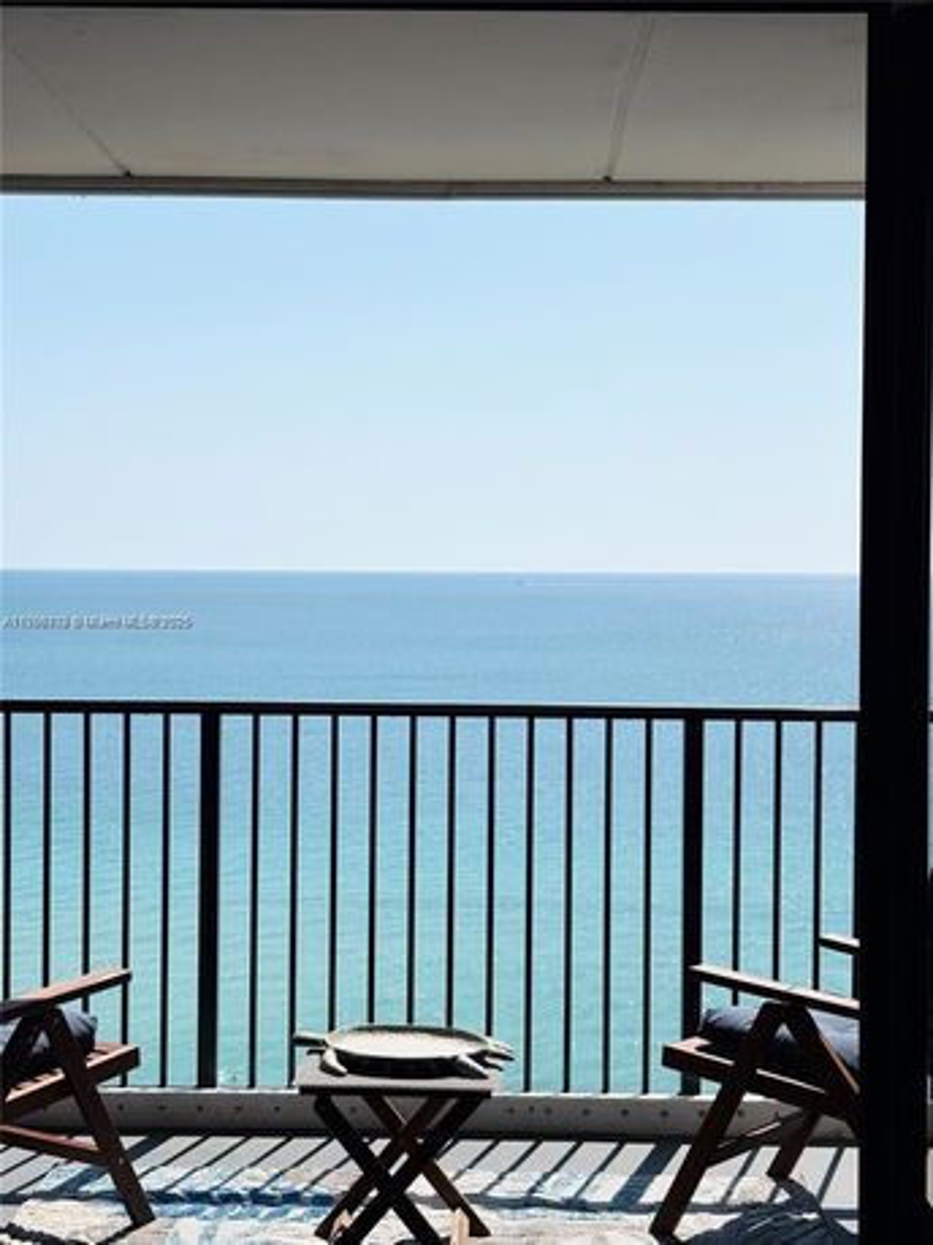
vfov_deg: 36.8
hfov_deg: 28.0
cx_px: 466
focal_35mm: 52
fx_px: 1870
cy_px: 622
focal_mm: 5.96
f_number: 1.6
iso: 25
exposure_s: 1/4630
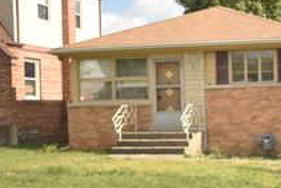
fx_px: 555
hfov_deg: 27.6
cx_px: 242
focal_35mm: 71
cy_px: 121
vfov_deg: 19.2
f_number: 5.6
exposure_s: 1/1000
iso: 500
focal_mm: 20
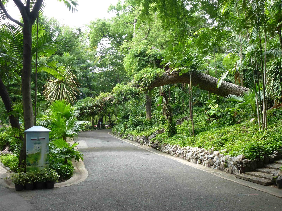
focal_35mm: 33
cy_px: 106
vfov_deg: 42.9
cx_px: 141
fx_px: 269
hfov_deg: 55.4
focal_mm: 5.9
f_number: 3.6
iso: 100
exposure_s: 1/60
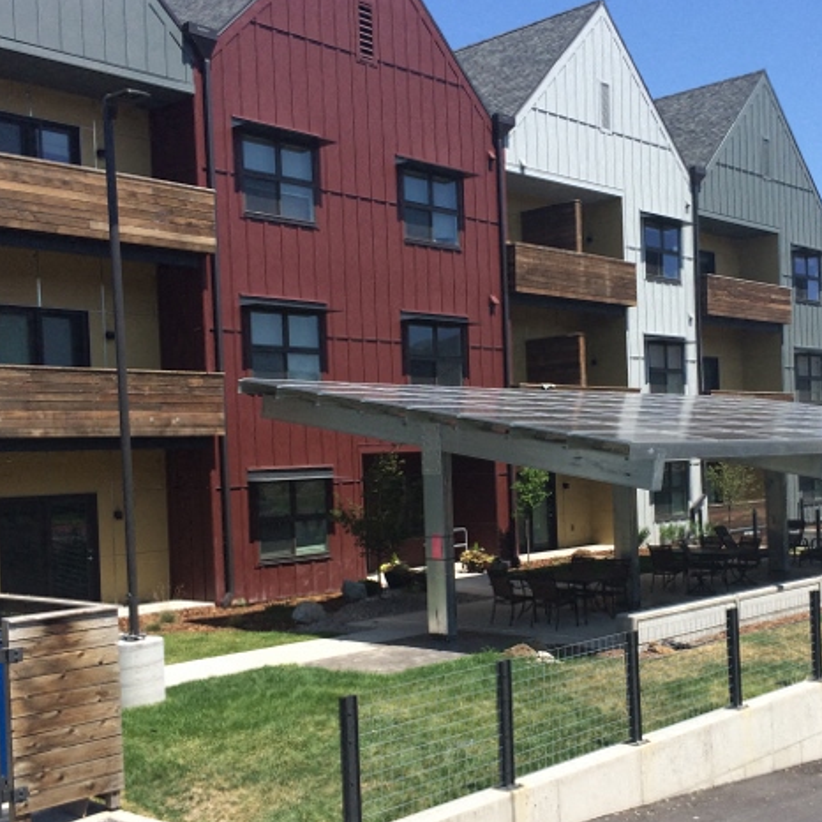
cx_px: 545
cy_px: 473
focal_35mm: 44
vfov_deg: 38.3
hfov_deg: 37.9
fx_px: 1182
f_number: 2.2
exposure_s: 1/1786
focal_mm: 4.15
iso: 32
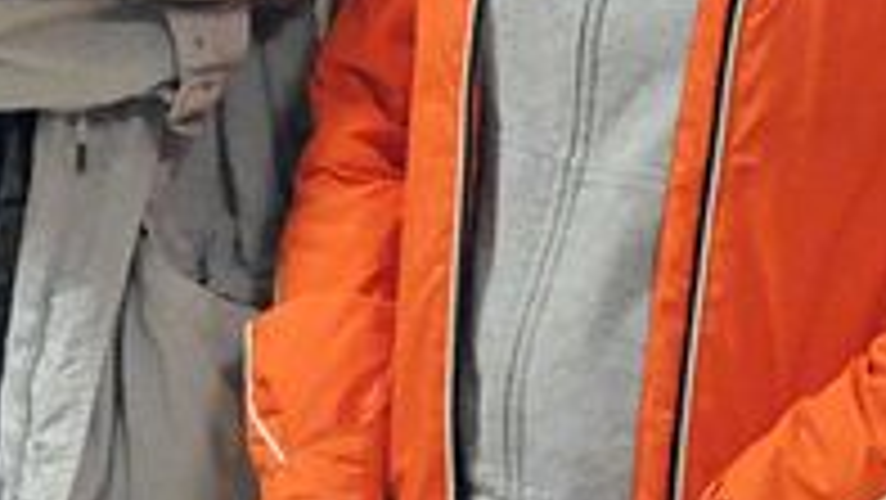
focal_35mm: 304
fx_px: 7151
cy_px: -300
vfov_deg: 4.0
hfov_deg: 7.1
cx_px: -54
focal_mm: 45
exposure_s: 1/100
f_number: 4.8
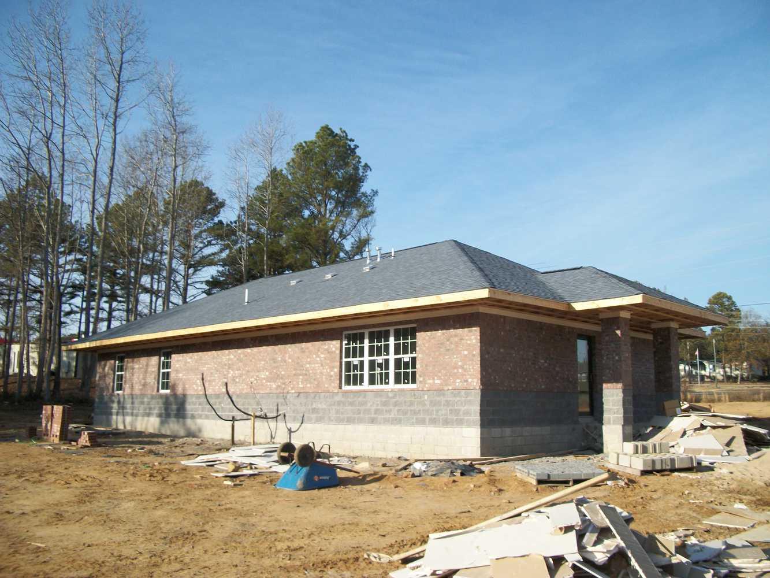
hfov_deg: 56.8
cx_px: 385
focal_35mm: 32
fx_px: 712
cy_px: 289
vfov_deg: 44.2
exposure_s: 1/125
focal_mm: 5.7
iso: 80
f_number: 8.8
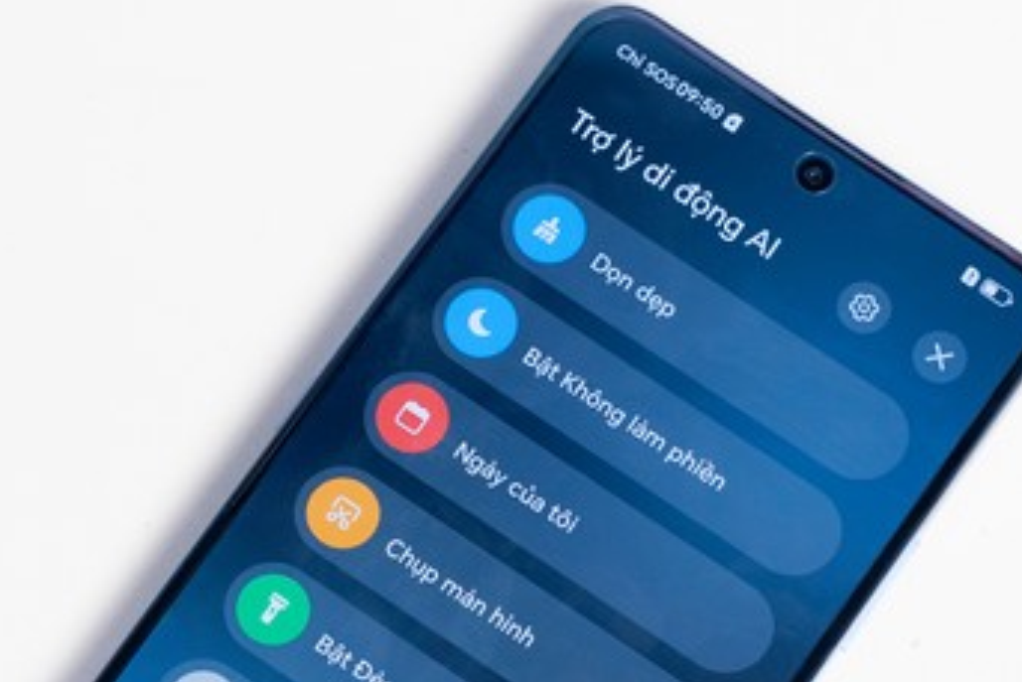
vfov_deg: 6.7
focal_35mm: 204
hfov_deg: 10.1
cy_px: 725
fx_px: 5793
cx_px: 408
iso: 320
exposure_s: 1/250
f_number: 6.3
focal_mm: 70
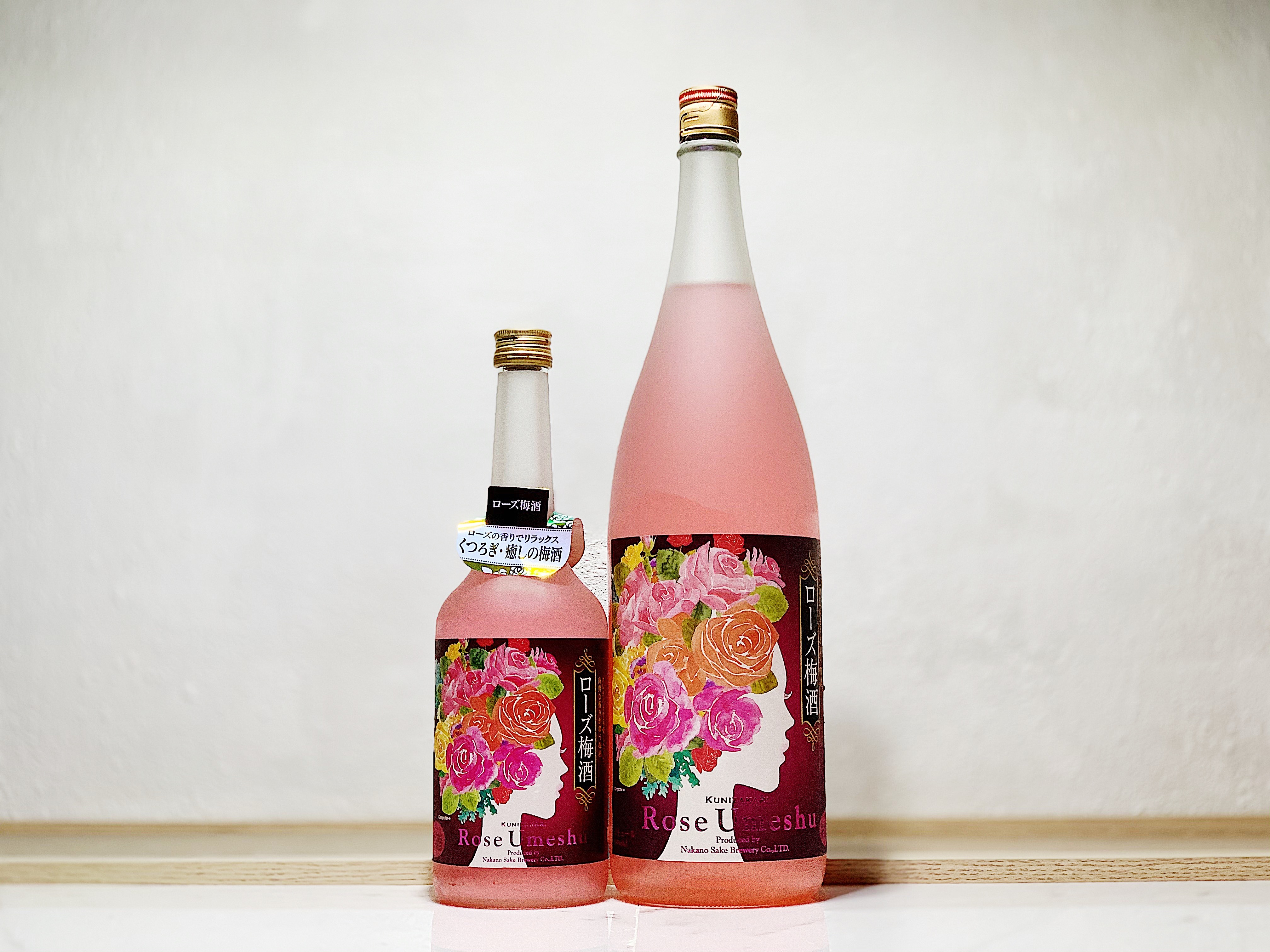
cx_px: 635
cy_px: 476
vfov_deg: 28.0
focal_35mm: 52
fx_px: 1908
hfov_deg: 36.8
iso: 80
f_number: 2.4
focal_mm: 6
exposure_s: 1/122
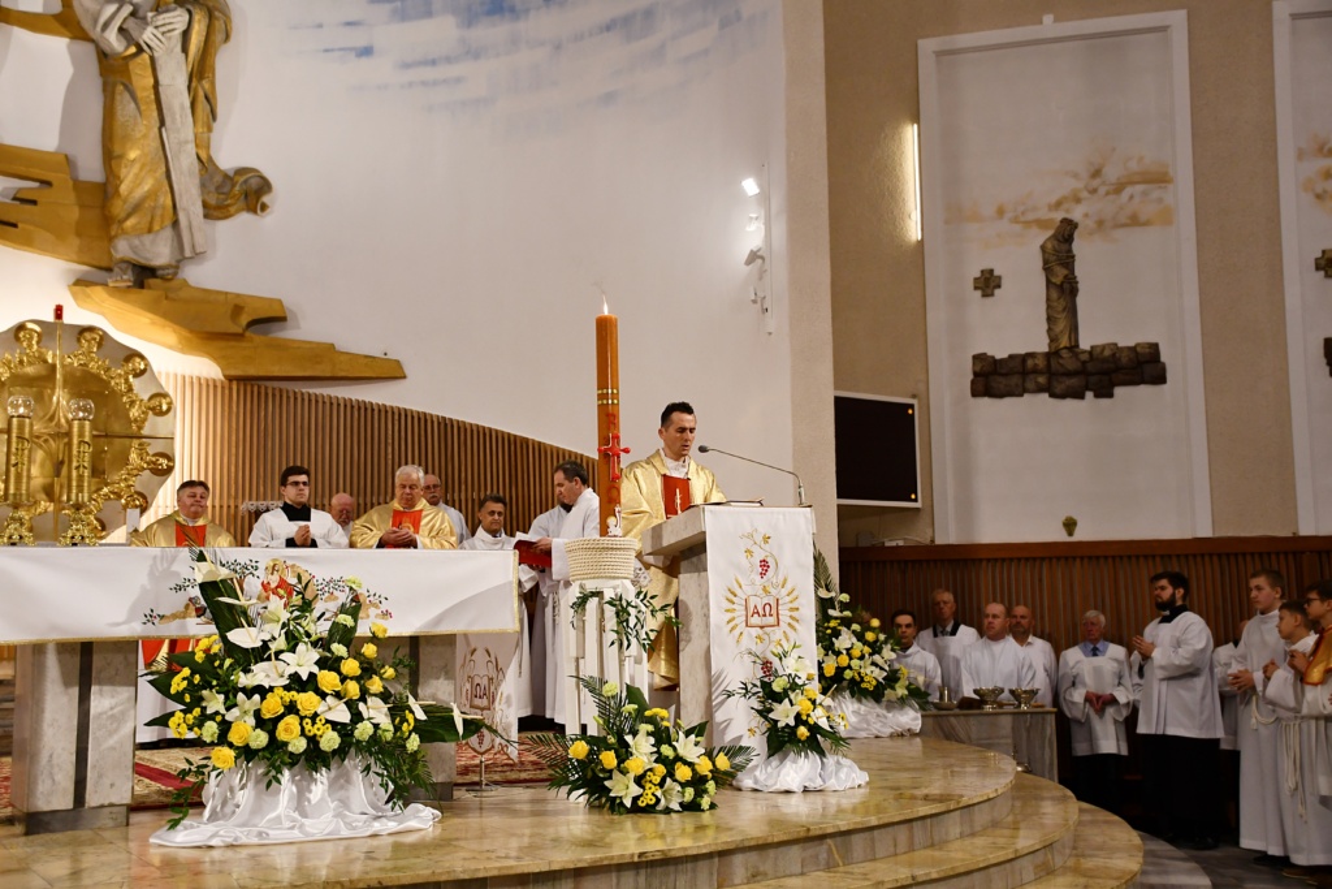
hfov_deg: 48.5
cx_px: 666
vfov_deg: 33.4
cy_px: 444
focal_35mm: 40
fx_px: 1480
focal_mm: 27
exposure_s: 1/125
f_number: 4
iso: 1000
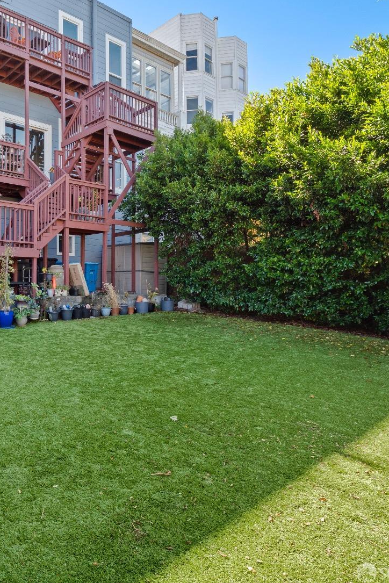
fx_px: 373
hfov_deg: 49.1
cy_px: 283
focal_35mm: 23
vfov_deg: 76.1
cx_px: 38
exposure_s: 1/80
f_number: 2.8
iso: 320
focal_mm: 8
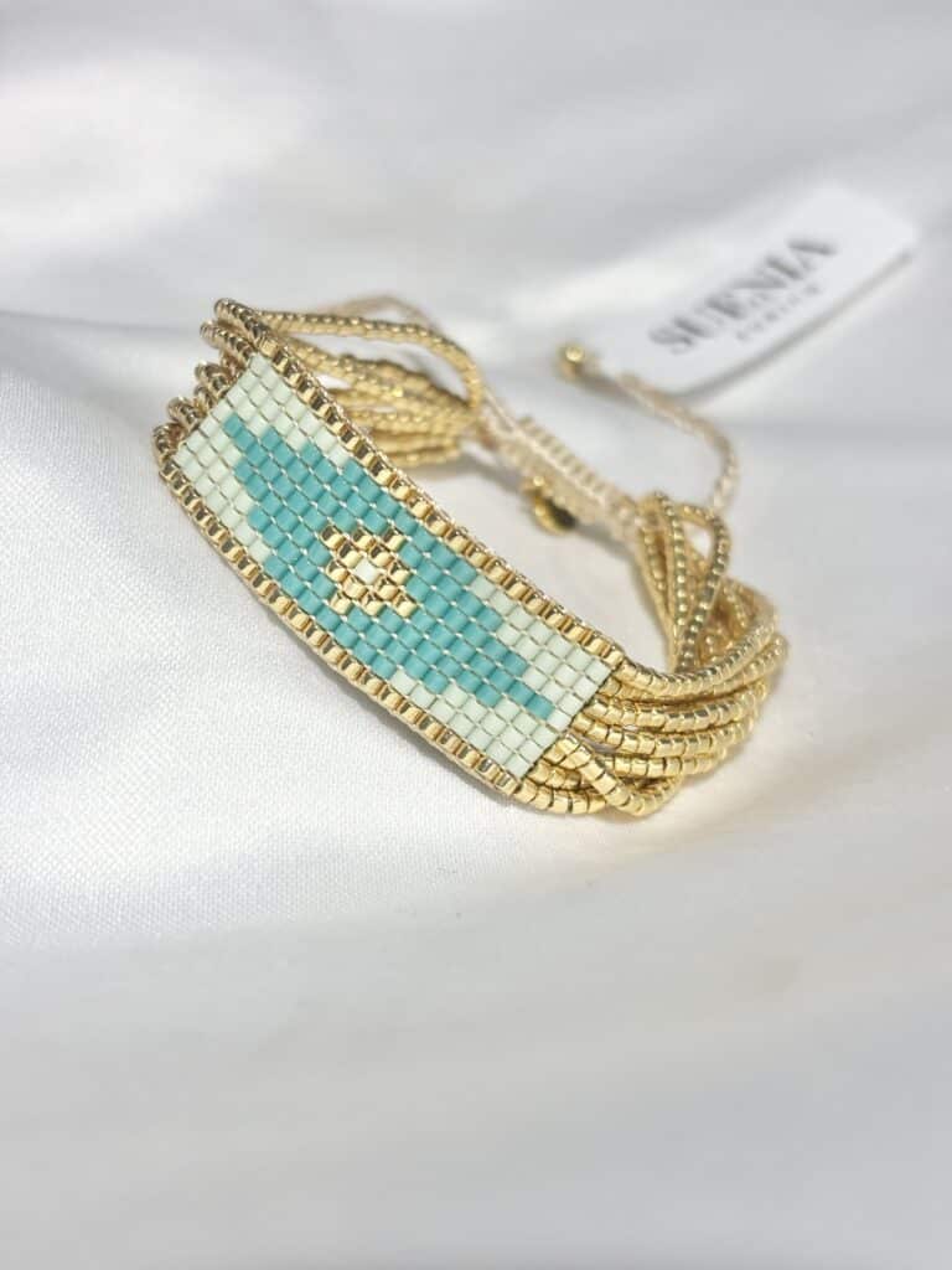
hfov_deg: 28.0
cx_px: 476
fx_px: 1907
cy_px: 635
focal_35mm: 52
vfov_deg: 36.8
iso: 32
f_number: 1.6
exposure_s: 1/376
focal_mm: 5.96
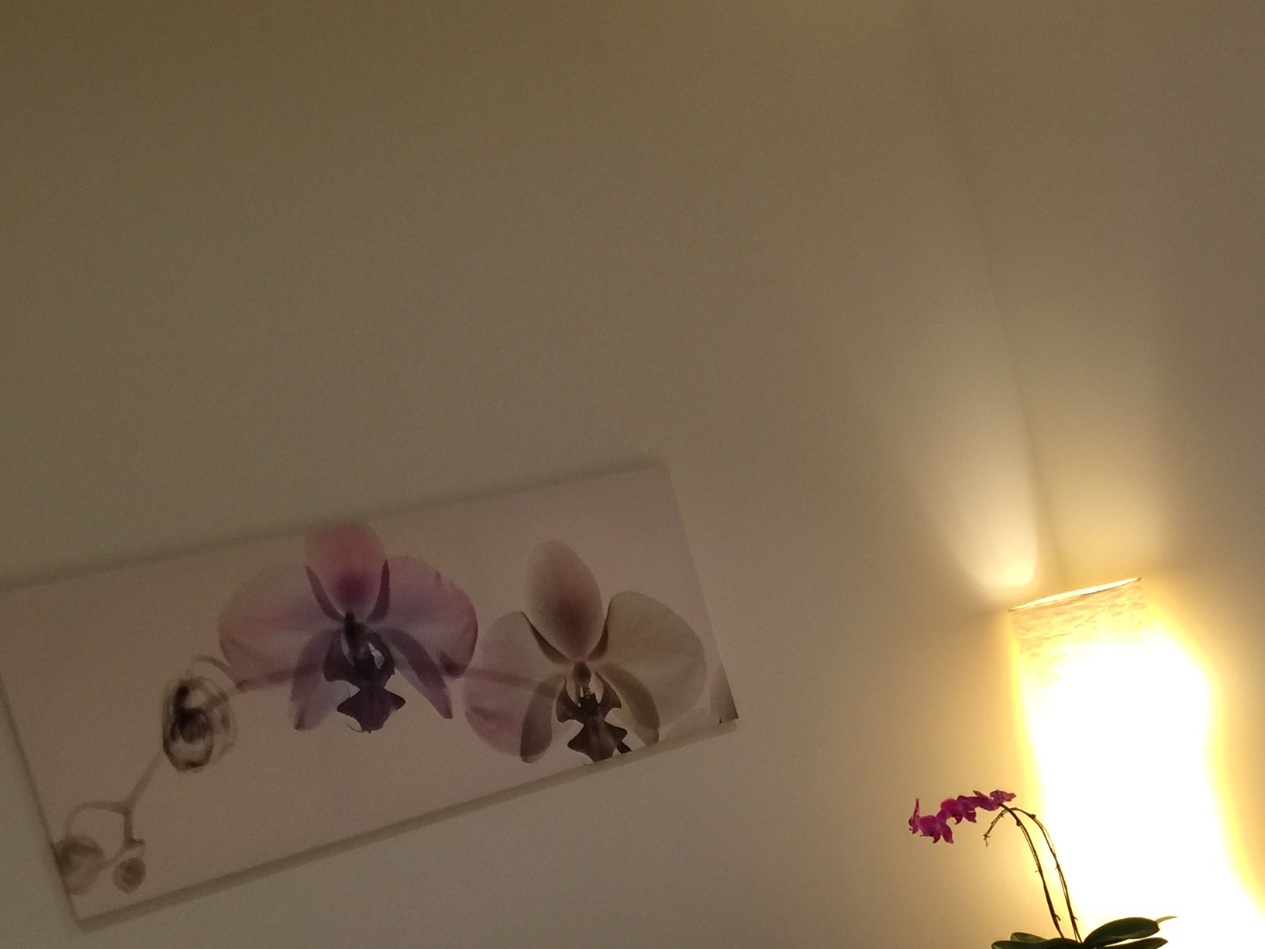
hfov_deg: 30.9
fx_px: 2120
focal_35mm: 58
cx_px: 1255
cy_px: 774
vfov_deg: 24.8
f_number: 2.2
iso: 32
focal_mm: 4.15
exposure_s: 1/15
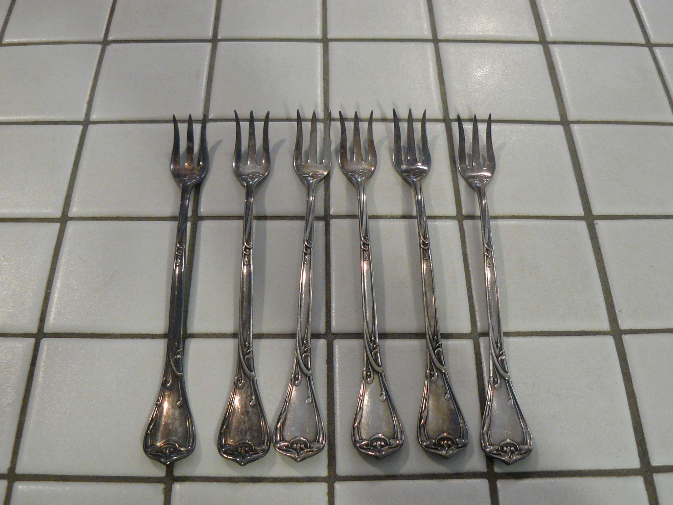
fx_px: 778
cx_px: 336
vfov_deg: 36.0
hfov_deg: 46.8
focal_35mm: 40
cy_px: 252
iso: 200
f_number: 2.8
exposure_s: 1/20
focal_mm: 6
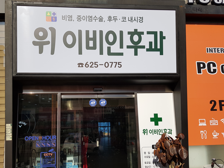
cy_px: 99
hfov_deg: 56.6
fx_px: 207
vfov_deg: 44.0
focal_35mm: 32
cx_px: 96
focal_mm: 4.3
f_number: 1.7
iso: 40
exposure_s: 1/3552
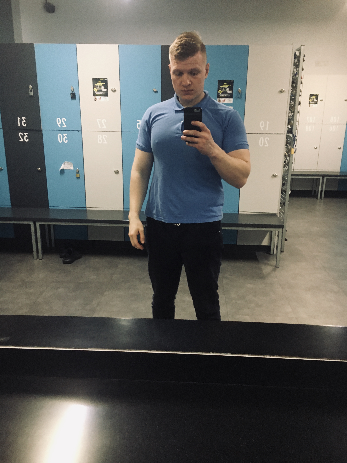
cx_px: 174
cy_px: 232
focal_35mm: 29
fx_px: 388
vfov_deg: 61.7
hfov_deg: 48.2
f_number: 2.2
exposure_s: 1/20
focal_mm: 4.15
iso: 200
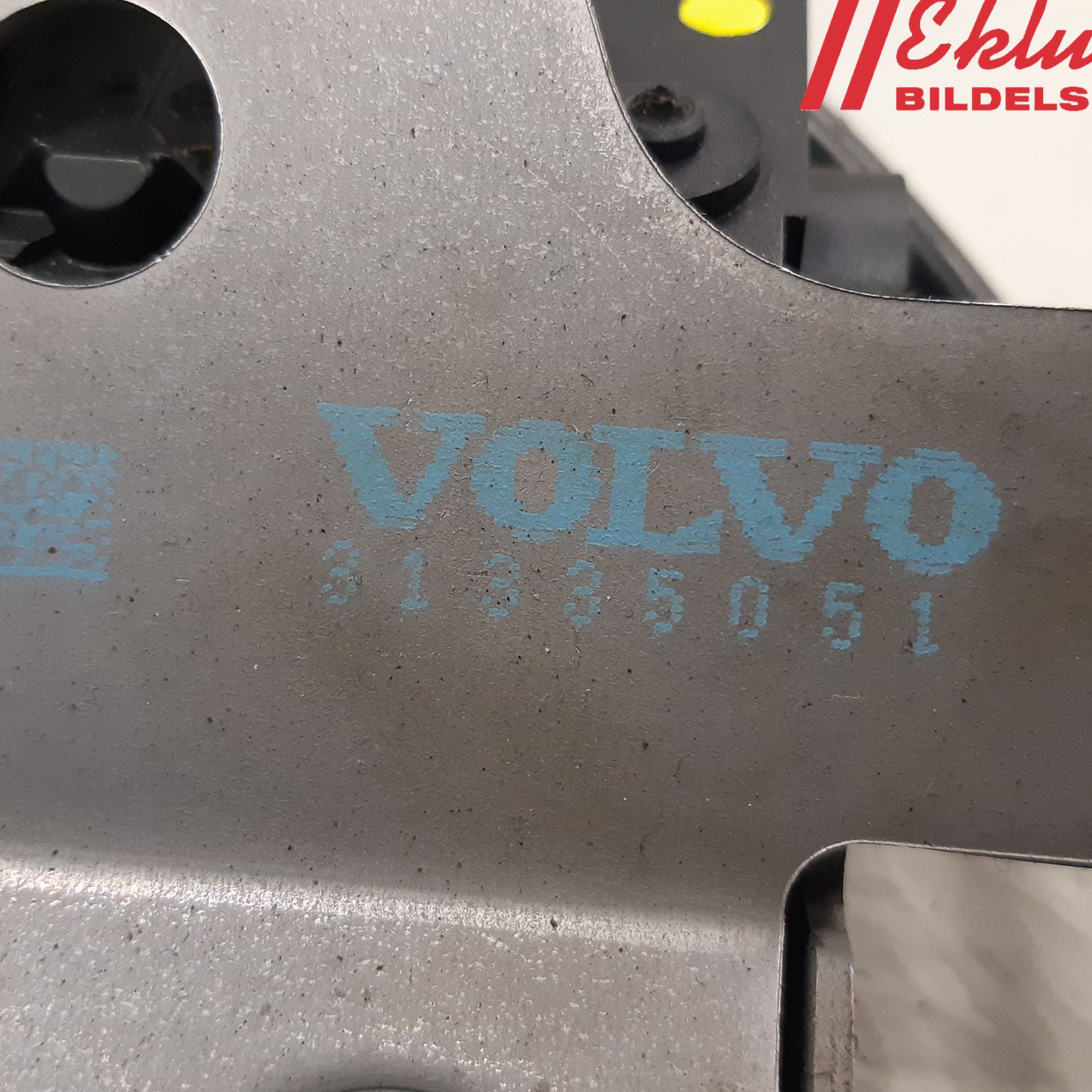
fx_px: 1106
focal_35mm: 31
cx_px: 504
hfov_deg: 52.5
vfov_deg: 52.5
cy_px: 541
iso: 250
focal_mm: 3.93
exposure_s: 1/50
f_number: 1.7
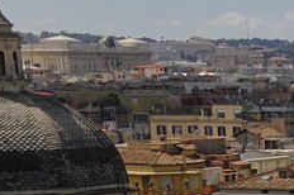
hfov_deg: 8.9
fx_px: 1517
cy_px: 295
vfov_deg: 7.2
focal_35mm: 186
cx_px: 896
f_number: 9.5
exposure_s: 1/250
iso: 100
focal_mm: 18
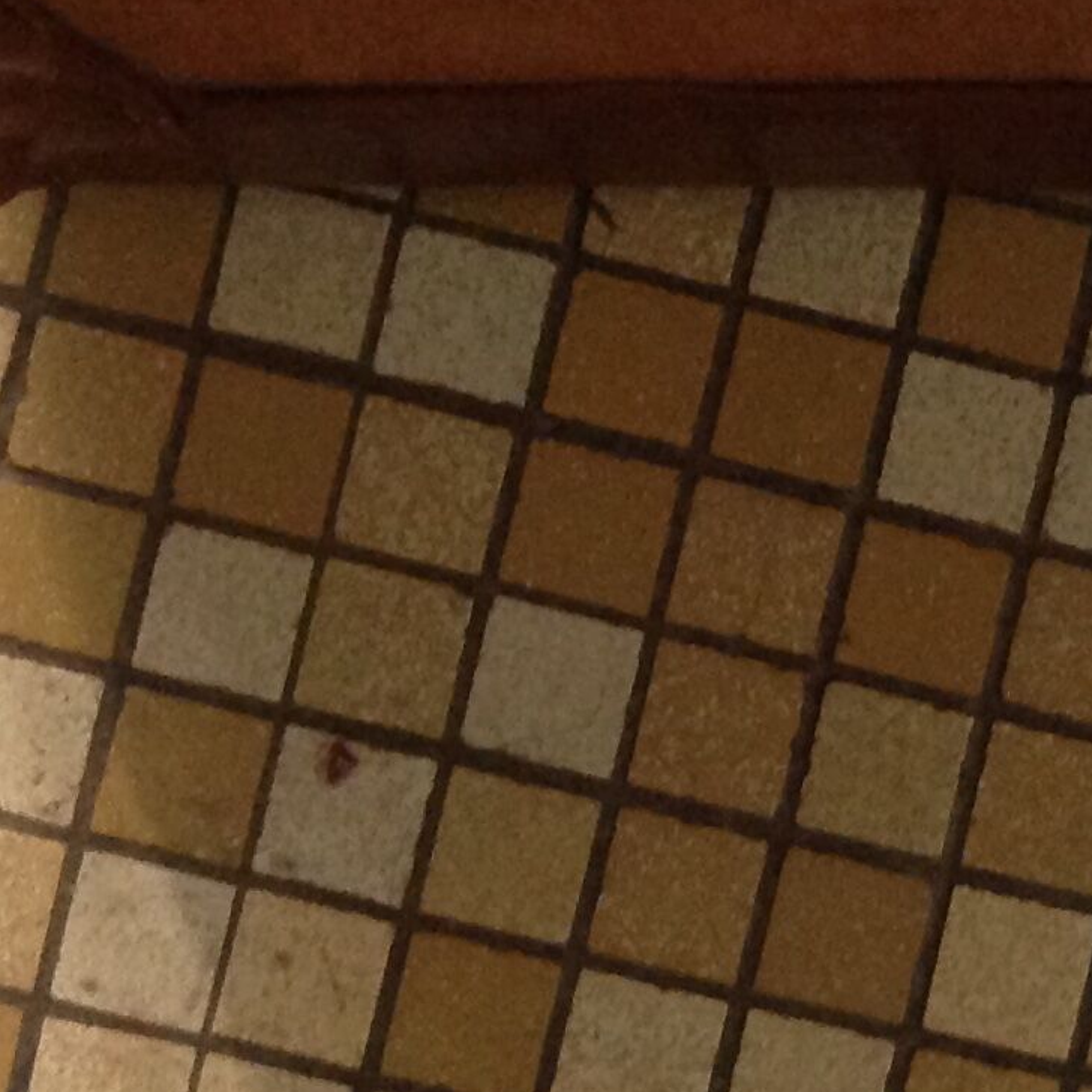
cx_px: 1606
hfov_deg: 14.8
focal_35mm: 110
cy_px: 1268
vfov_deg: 15.3
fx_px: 3926
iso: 250
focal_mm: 4.28
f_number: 2.4
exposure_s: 1/15
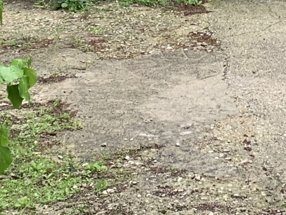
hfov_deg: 14.3
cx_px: 411
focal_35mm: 130
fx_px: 1074
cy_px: -225
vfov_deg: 10.4
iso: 50
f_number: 1.8
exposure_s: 1/121
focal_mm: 4.25
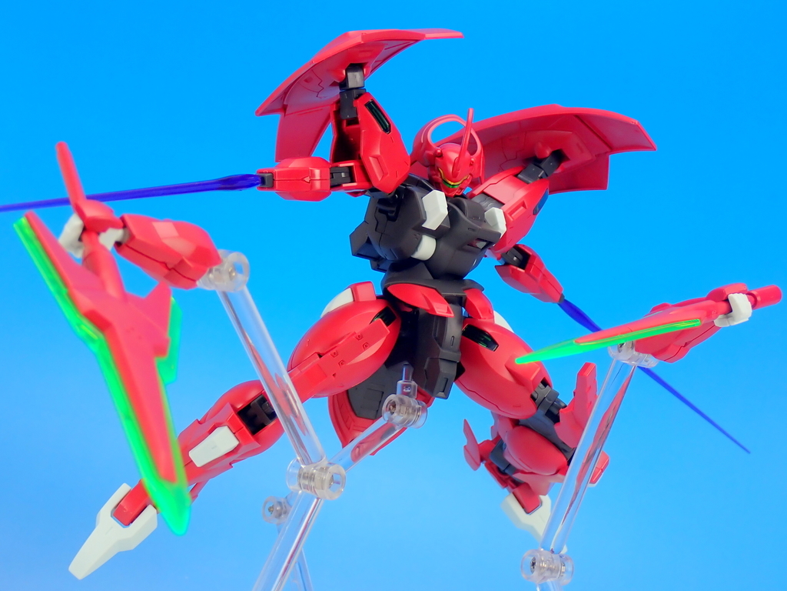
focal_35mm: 67
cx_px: 394
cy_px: 296
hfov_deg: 29.0
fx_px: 1523
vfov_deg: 21.9
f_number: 14
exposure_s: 1.3
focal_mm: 11.88
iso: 100
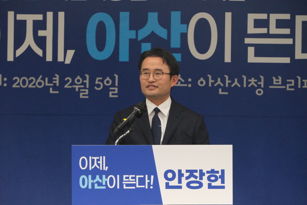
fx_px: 1390
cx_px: 154
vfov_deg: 8.4
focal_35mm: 163
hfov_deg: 12.6
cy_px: 102
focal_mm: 108.6
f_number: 5.6
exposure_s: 1/500
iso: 10000
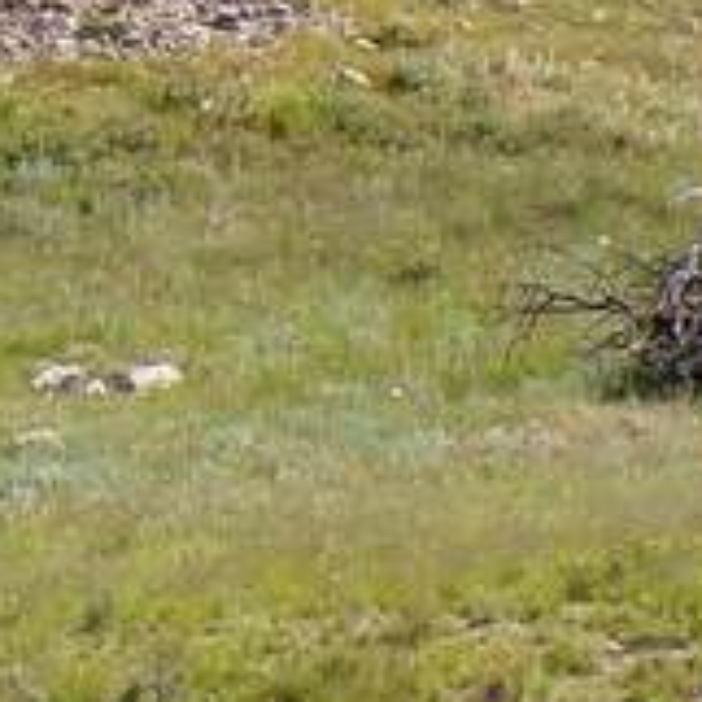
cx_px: -562
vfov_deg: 3.8
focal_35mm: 457
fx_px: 10485
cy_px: -148
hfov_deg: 3.8
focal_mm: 11.6
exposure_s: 1/420
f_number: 4.3
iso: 80
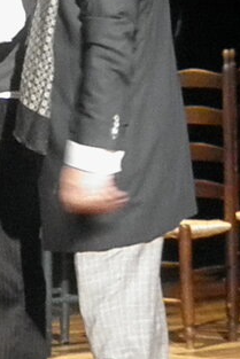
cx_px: -169
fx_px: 2817
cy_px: 91
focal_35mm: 282
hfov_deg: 4.8
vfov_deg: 7.3
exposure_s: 1/10
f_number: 4.7
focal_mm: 19
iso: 1600
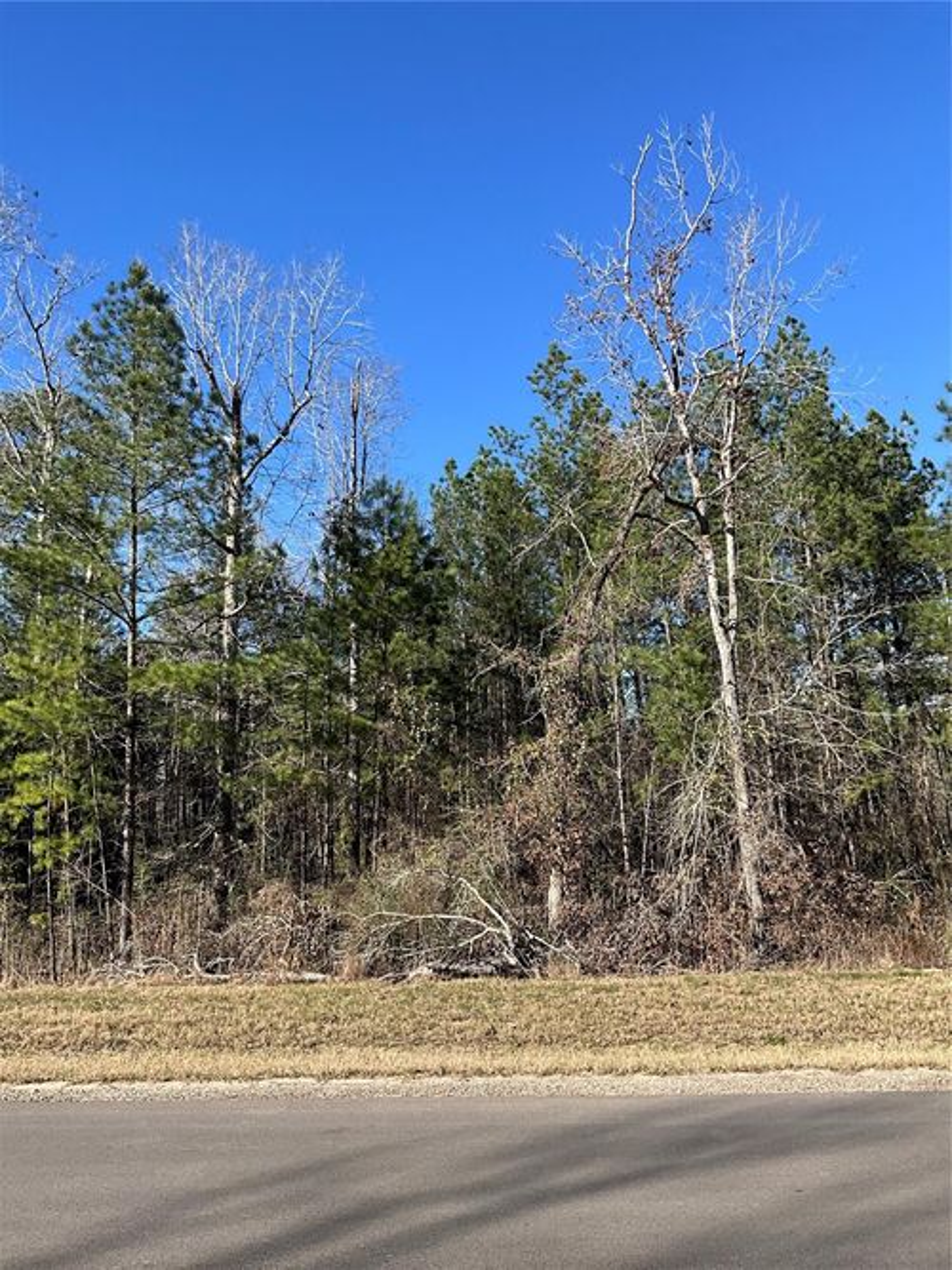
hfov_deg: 48.2
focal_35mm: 29
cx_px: 476
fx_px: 1064
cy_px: 635
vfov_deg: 61.7
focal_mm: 3
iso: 25
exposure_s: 1/1055
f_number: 1.8
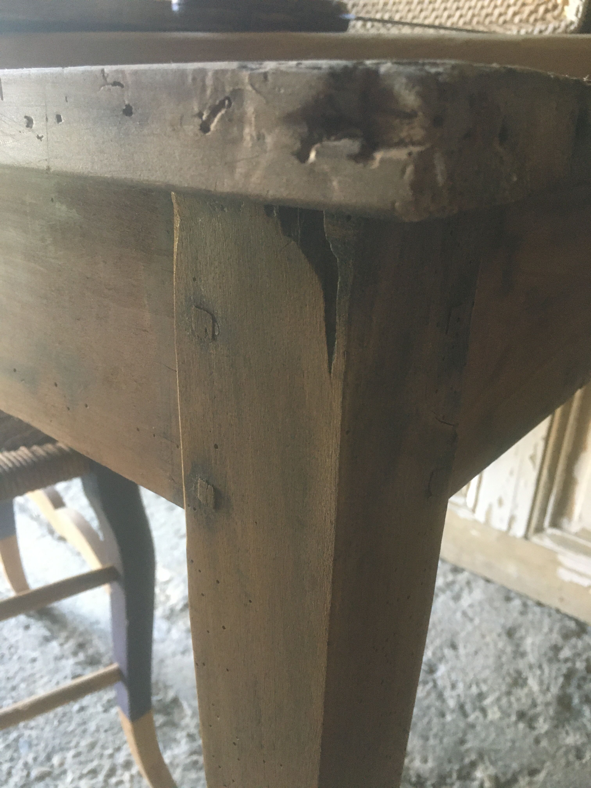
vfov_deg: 61.7
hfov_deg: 48.2
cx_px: 296
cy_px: 394
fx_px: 660
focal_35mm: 29
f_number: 2.2
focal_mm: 4.15
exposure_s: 1/25
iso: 200
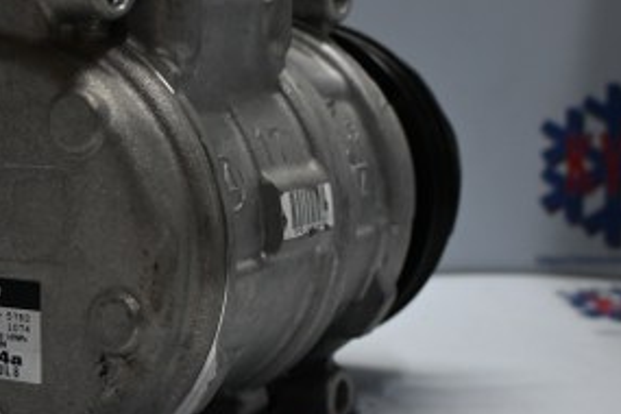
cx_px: 146
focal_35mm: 79
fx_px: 1364
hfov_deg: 25.3
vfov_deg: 17.3
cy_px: 170
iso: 720
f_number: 4.2
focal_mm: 25
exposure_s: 1/125
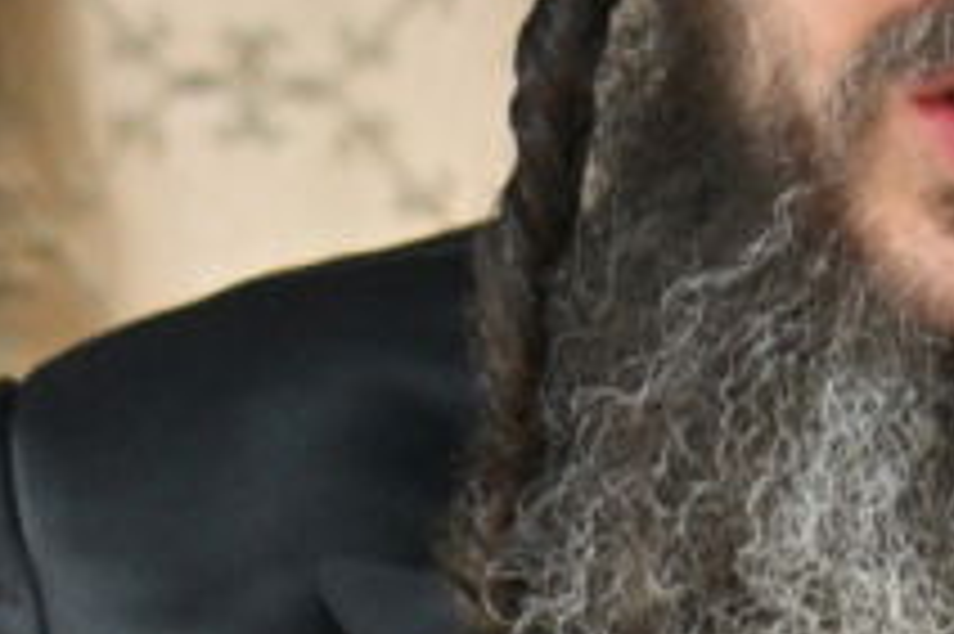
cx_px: 918
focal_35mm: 871
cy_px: 252
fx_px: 23063
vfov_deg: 1.6
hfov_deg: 2.4
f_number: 4
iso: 640
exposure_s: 1/400
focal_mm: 120
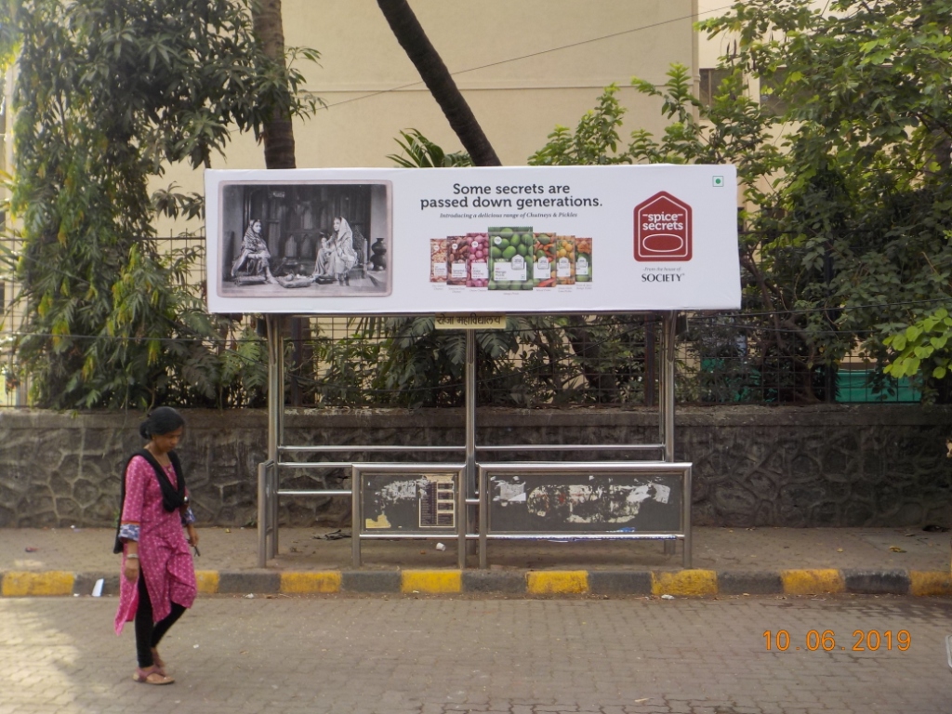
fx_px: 1045
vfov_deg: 37.7
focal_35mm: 38
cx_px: 476
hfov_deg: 49.0
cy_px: 357
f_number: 3.7
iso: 125
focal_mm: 5.2
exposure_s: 1/160
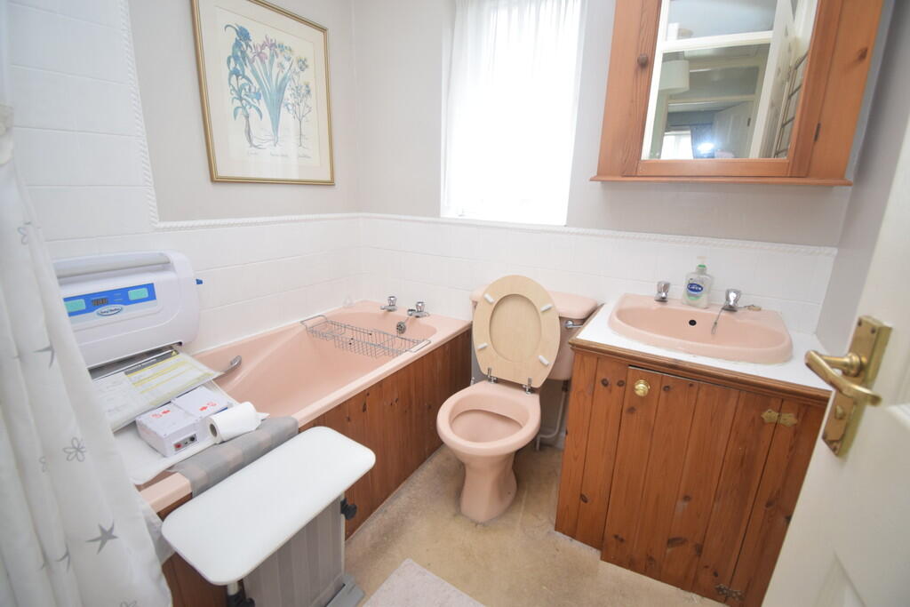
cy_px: 304
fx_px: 379
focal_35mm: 15
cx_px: 455
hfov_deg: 100.4
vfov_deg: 77.3
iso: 560
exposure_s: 1/60
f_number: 4.5
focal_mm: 10
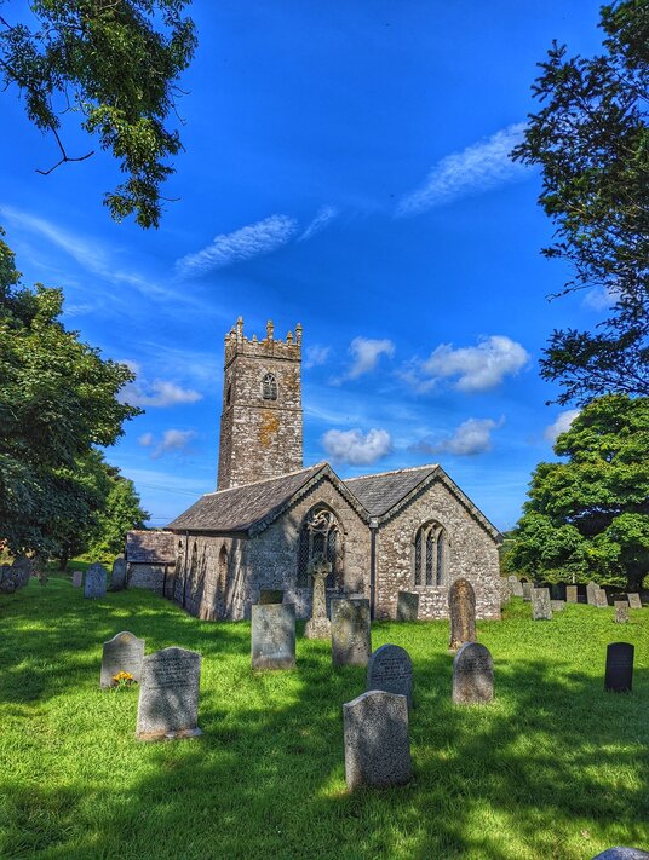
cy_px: 430
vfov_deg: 71.5
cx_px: 324
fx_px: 598
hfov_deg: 57.0
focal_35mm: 24
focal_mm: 6.81
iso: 44
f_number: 1.85
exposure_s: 1/1715
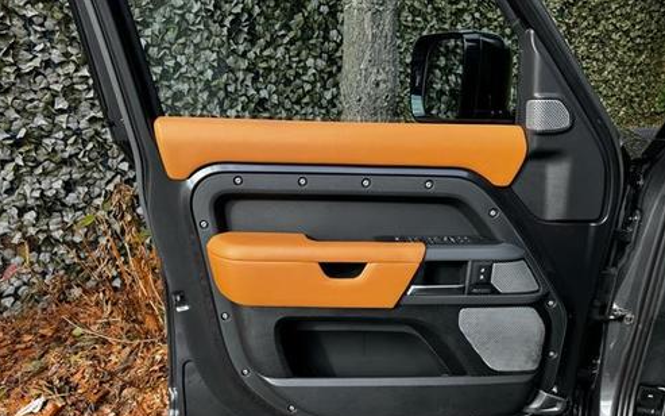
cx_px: 335
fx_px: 471
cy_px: 254
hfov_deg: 70.4
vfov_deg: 47.3
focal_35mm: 26
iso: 80
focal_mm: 6.76
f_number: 1.78
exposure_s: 1/522
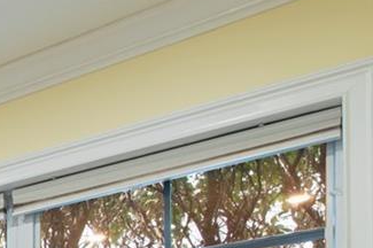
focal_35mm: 69
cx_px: -360
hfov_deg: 19.0
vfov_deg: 16.2
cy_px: 466
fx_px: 714
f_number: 8
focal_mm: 14
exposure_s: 1/25
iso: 500
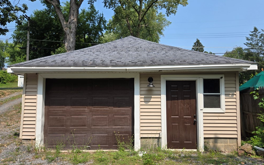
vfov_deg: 49.3
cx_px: 129
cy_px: 83
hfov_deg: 72.5
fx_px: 180
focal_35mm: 25
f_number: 1.8
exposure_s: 1/1269
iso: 25
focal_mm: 5.4
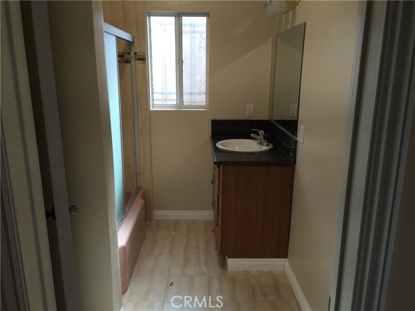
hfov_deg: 61.7
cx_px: 208
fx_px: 348
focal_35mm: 29
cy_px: 156
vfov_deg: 48.2
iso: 32
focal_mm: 4.15
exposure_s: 1/256
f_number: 2.2
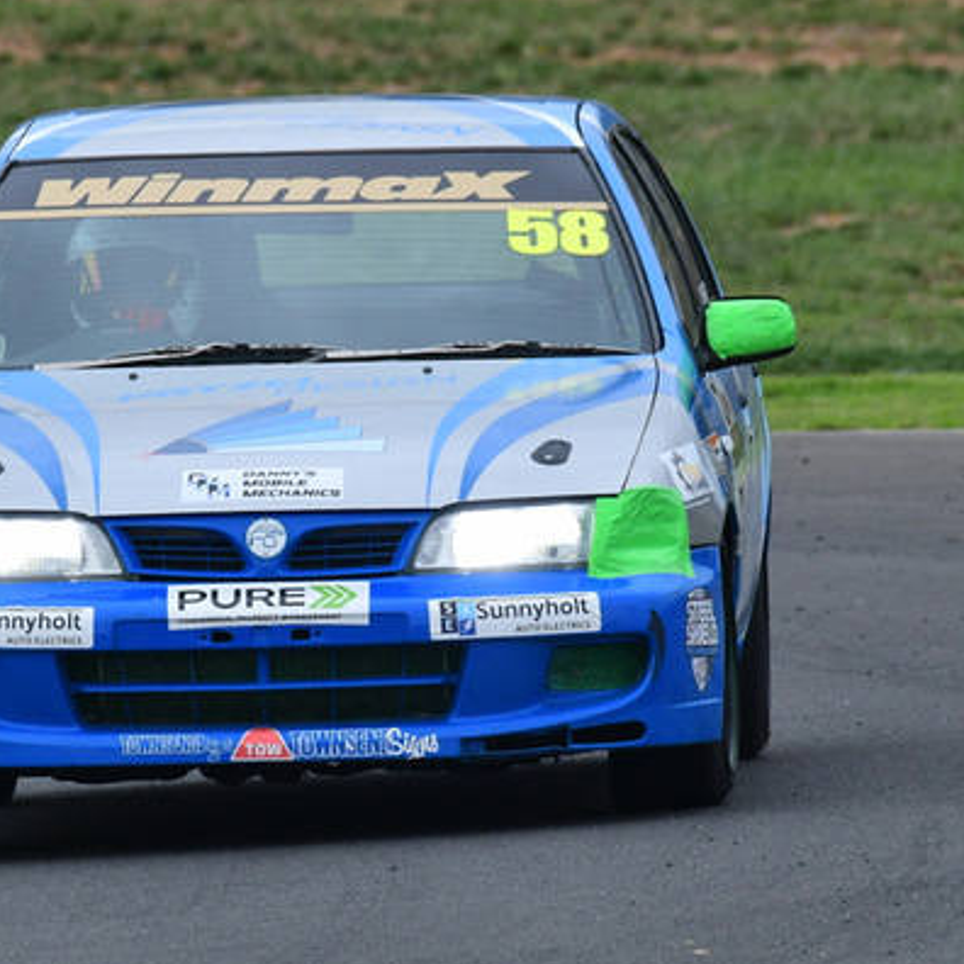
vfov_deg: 1.4
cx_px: 265
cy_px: 365
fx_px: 40612
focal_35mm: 1289
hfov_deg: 1.4
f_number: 11
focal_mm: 500
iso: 1000
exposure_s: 1/640
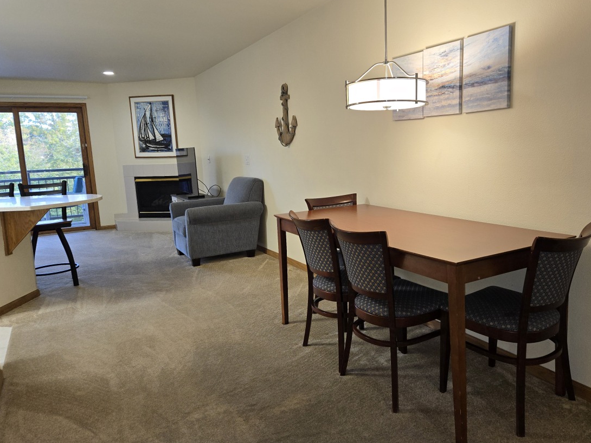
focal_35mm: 27
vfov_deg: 51.4
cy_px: 211
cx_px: 339
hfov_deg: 65.0
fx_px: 461
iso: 80
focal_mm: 5.4
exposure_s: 1/60
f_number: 1.8
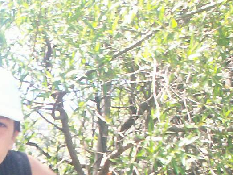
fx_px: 949
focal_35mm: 141
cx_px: -30
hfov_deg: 13.7
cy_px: 259
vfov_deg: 10.2
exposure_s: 1/86.3
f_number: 4.5
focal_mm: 6
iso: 140
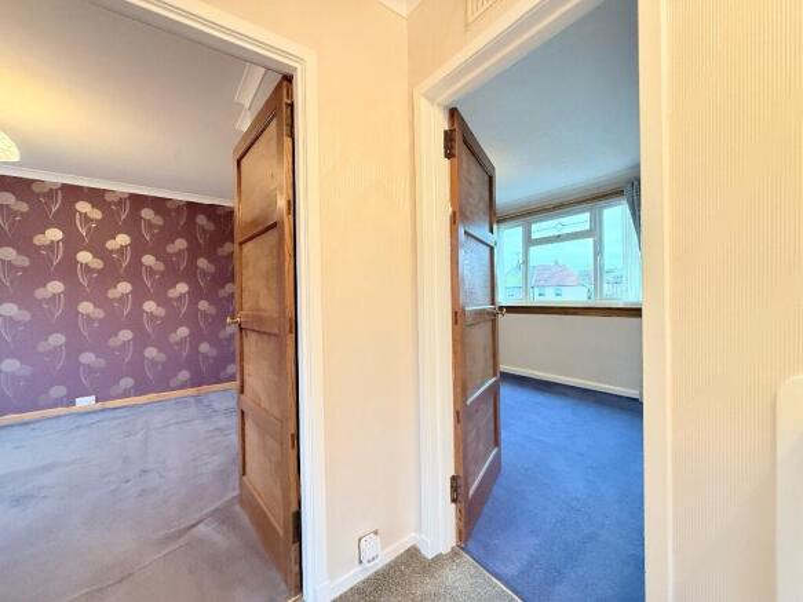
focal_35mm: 14
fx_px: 325
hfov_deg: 102.1
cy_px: 301
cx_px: 402
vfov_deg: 85.7
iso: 500
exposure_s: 1/100
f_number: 2.2
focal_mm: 2.22
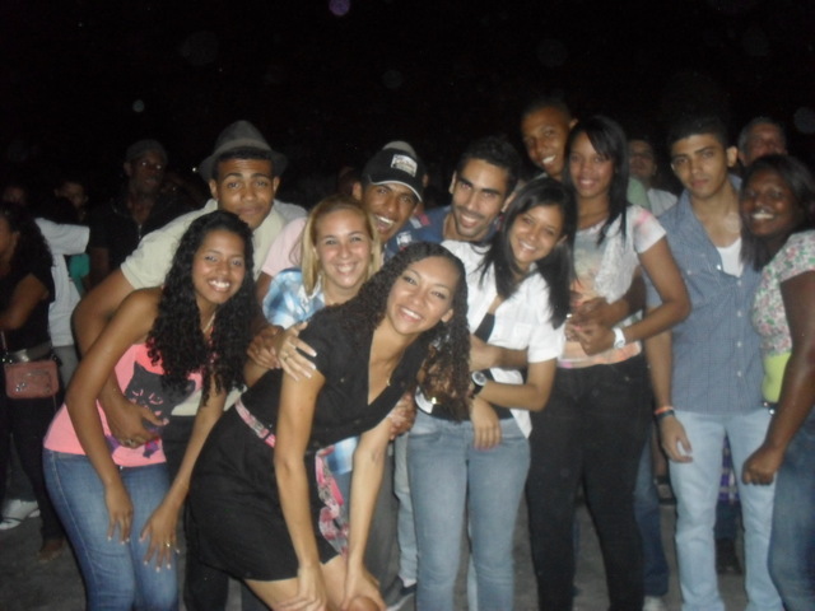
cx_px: 408
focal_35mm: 35
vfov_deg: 40.7
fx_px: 824
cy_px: 306
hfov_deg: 52.6
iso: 400
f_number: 3.2
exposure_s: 1/45
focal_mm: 6.3
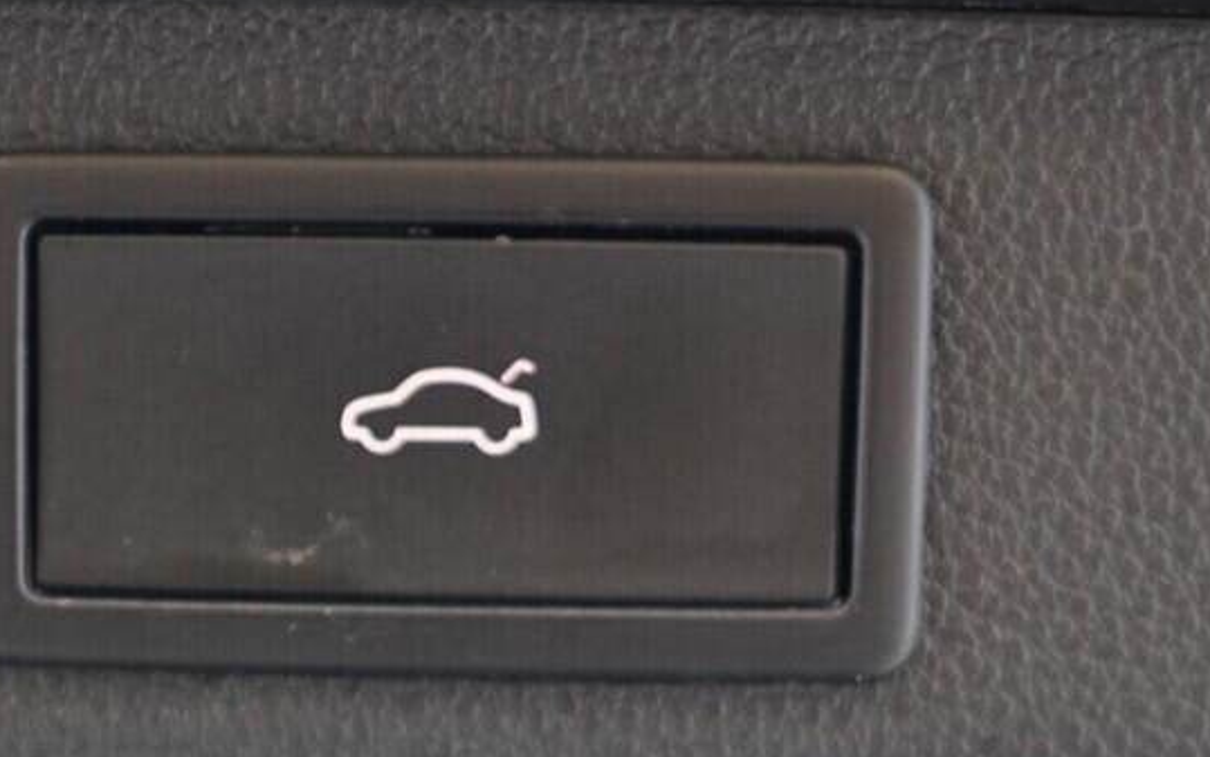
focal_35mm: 98
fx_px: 3232
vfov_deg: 13.0
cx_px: 406
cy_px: 908
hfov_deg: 21.1
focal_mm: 24
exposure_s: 1/40
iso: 400
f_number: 2.8
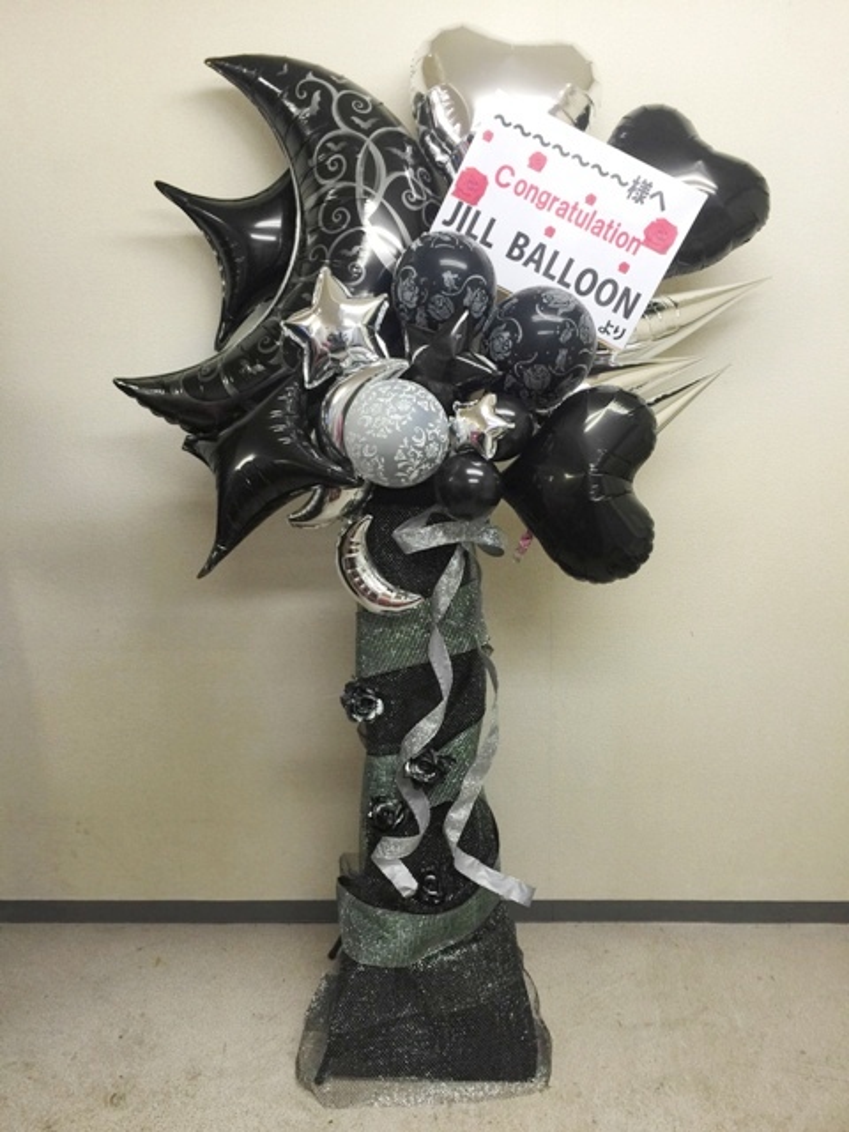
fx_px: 948
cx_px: 424
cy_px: 566
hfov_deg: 48.2
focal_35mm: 29
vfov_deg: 61.7
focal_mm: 4.15
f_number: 2.2
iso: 40
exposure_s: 1/33
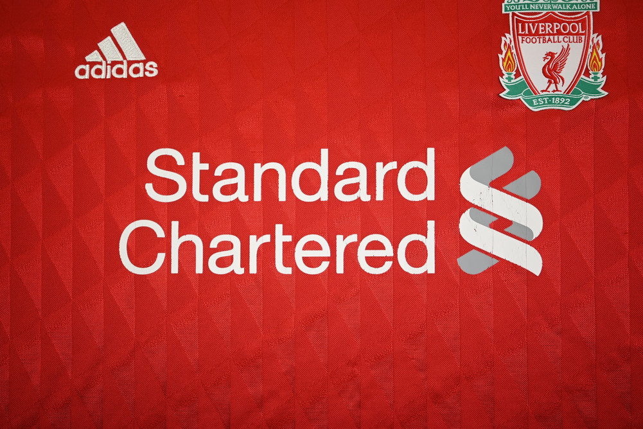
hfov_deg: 57.2
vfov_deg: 40.0
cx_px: 322
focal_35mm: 33
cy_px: 214
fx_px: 590
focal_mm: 33
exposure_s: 1/125
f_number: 4.8
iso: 200
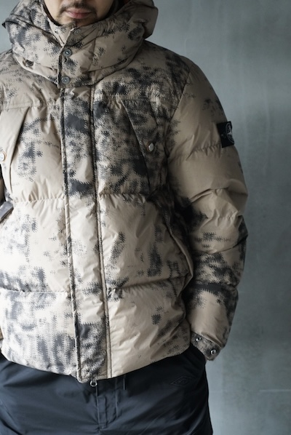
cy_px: 218
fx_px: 1270
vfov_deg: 19.4
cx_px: 146
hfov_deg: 13.1
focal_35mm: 105
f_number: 4
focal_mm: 105
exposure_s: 1/160
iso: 4000
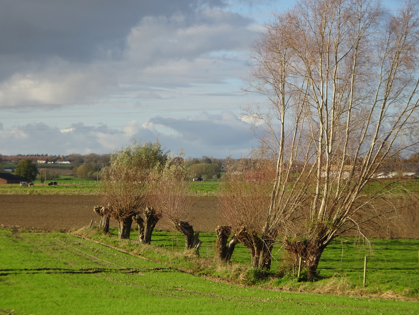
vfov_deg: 12.5
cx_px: 210
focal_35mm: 119
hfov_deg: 16.6
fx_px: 1440
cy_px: 158
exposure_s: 1/250
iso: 80
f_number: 5.6
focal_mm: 20.29
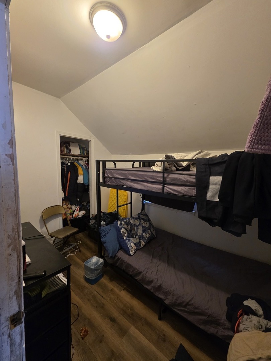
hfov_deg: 89.9
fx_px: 136
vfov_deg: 106.2
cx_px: 136
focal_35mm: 13
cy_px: 180
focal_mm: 2.2
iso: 400
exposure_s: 1/60
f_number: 1.9
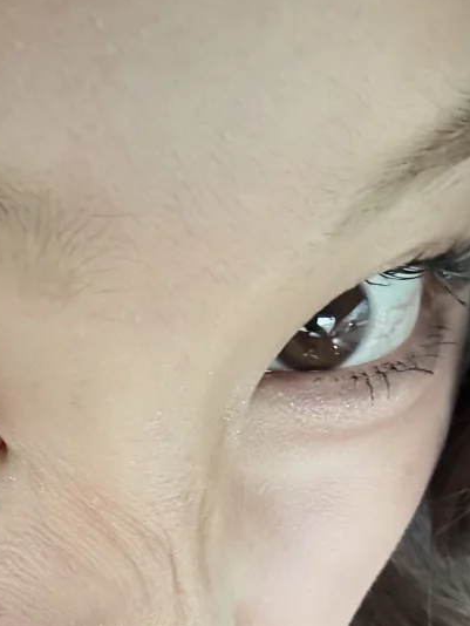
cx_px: -21
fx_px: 1122
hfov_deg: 22.6
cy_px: 839
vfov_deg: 26.0
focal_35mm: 62
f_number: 1.9
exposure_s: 1/60
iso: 160
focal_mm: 2.69
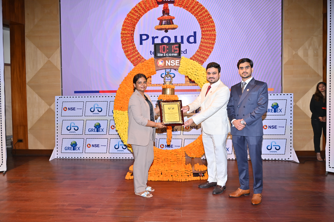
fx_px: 223
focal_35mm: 24
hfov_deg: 73.8
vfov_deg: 53.1
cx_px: 167
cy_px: 111
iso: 400
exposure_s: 1/160
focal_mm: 24
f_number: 5.6
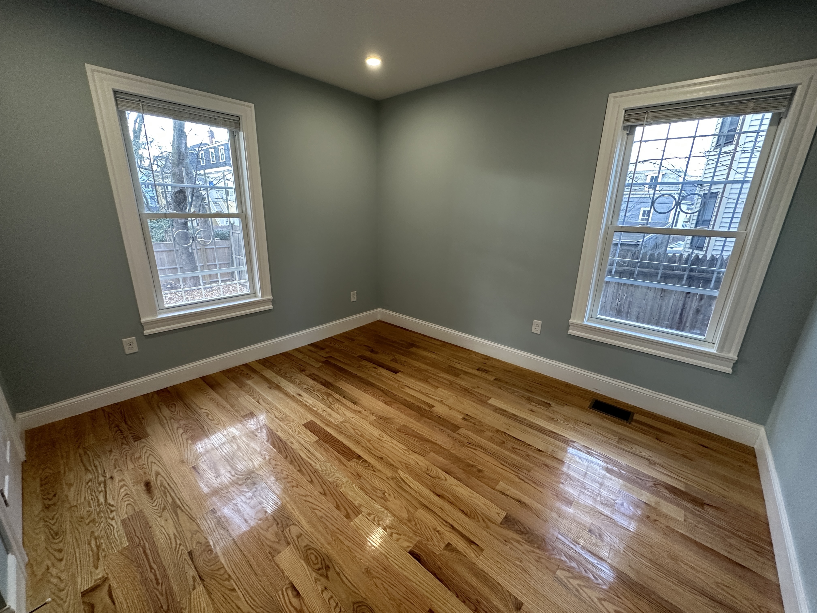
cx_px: 408
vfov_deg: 85.7
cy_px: 306
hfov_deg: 102.1
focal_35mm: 14
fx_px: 330
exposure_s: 1/60
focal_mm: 2.22
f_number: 2.2
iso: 250
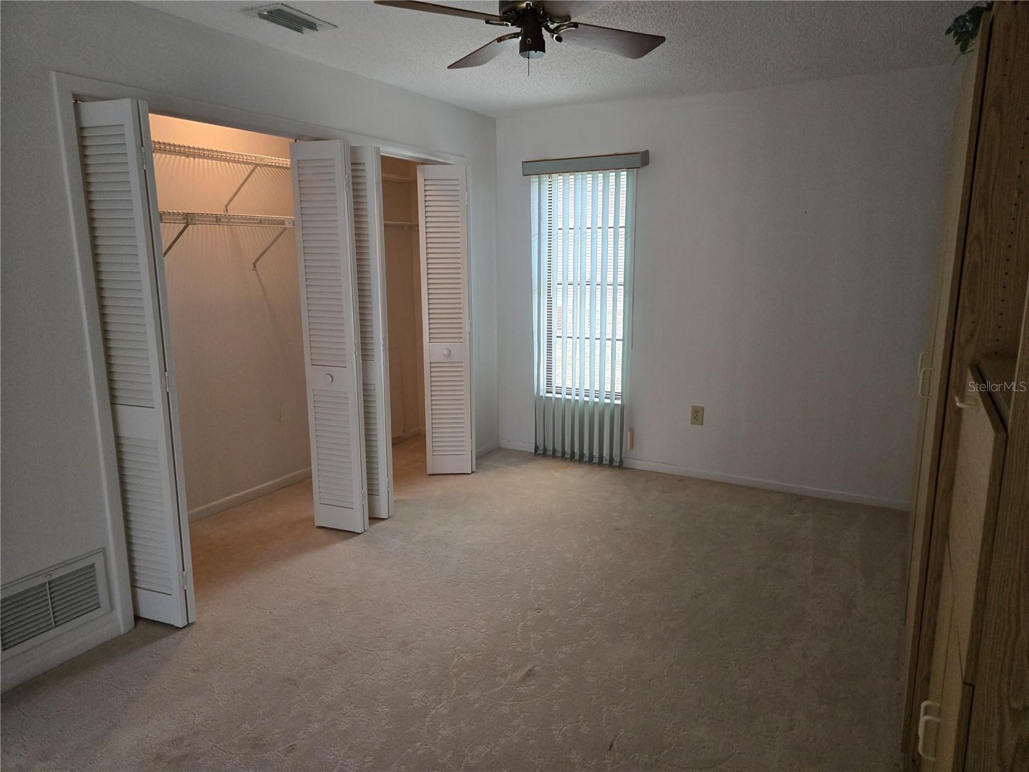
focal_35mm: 23
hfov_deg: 73.9
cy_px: 386
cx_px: 514
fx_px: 684
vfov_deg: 58.9
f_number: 1.8
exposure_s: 1/120
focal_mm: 5.4
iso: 500
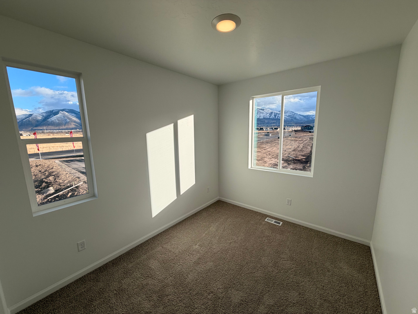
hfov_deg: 102.1
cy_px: 157
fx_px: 169
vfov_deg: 85.7
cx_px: 209
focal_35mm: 14
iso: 40
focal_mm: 2.22
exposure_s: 1/502
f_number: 2.2
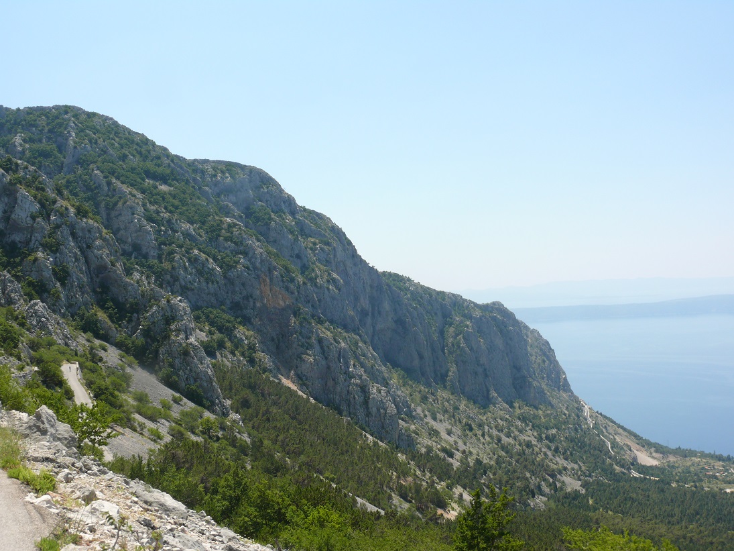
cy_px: 276
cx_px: 367
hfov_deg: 52.6
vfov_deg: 40.7
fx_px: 742
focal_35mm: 35
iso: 100
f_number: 5.6
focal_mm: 7.4
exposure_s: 1/400
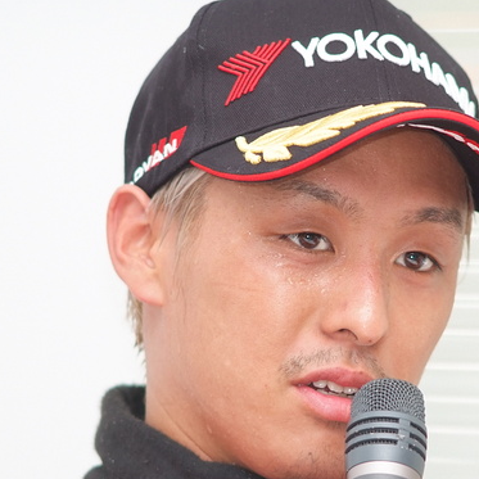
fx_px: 6935
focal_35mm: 443
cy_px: 285
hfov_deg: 4.0
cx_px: 345
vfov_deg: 4.0
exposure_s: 1/250
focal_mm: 180
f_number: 2.8
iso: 400
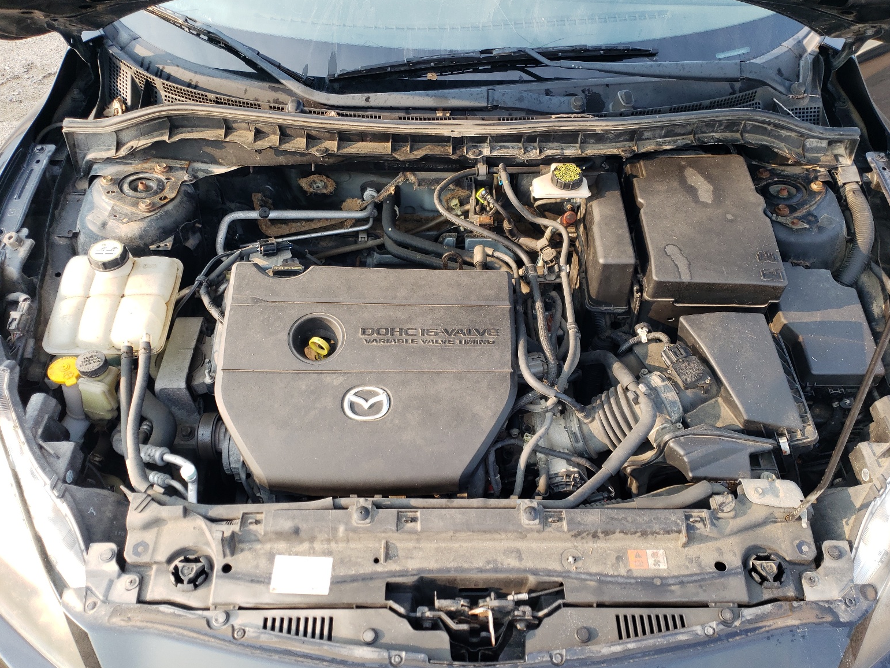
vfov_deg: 51.4
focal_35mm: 27
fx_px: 694
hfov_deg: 65.3
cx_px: 461
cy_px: 332
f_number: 1.5
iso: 50
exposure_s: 1/270
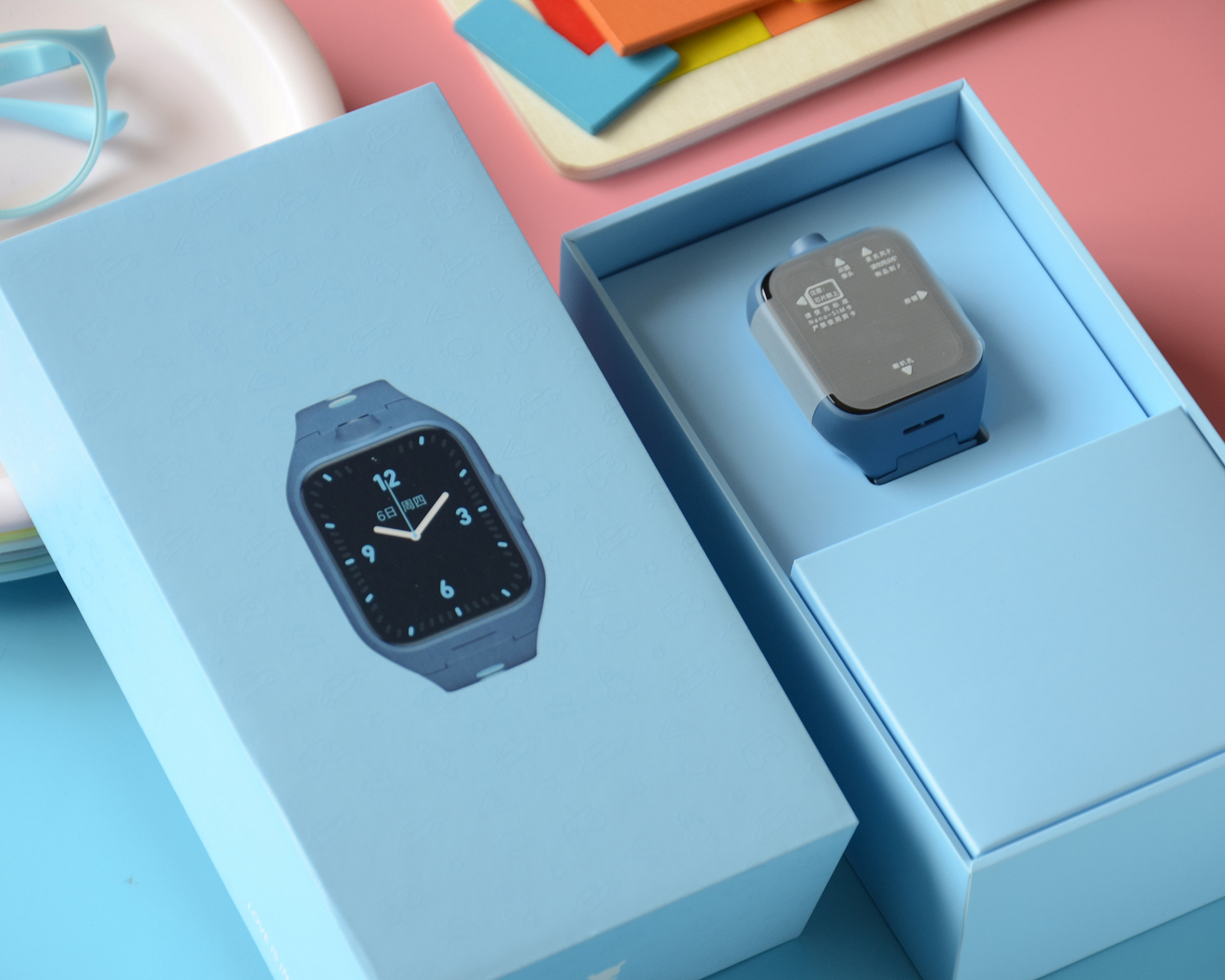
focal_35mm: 167
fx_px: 6054
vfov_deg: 9.3
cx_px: 603
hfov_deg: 11.6
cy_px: 489
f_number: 5.6
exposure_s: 1/125
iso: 200
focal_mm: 98
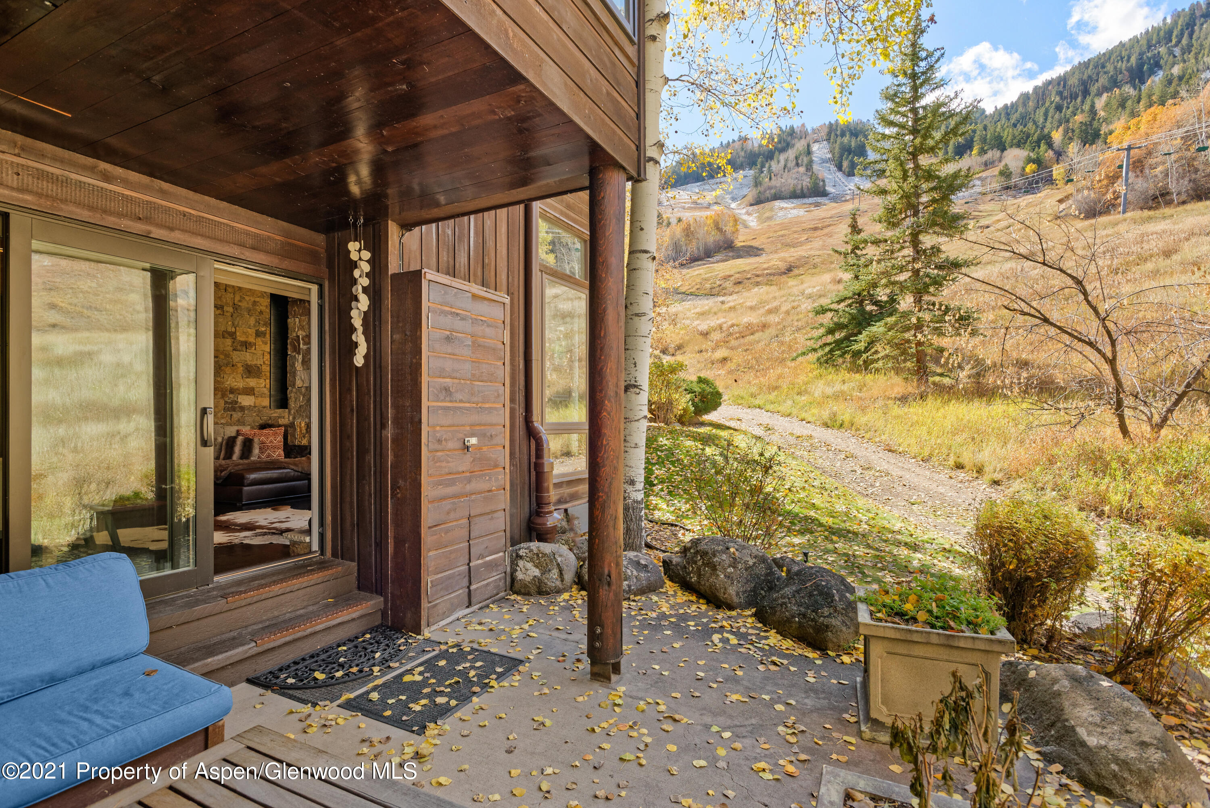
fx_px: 572
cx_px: 605
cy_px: 404
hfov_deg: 93.3
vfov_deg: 70.5
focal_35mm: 17
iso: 400
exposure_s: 1/30
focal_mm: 17
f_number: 7.1
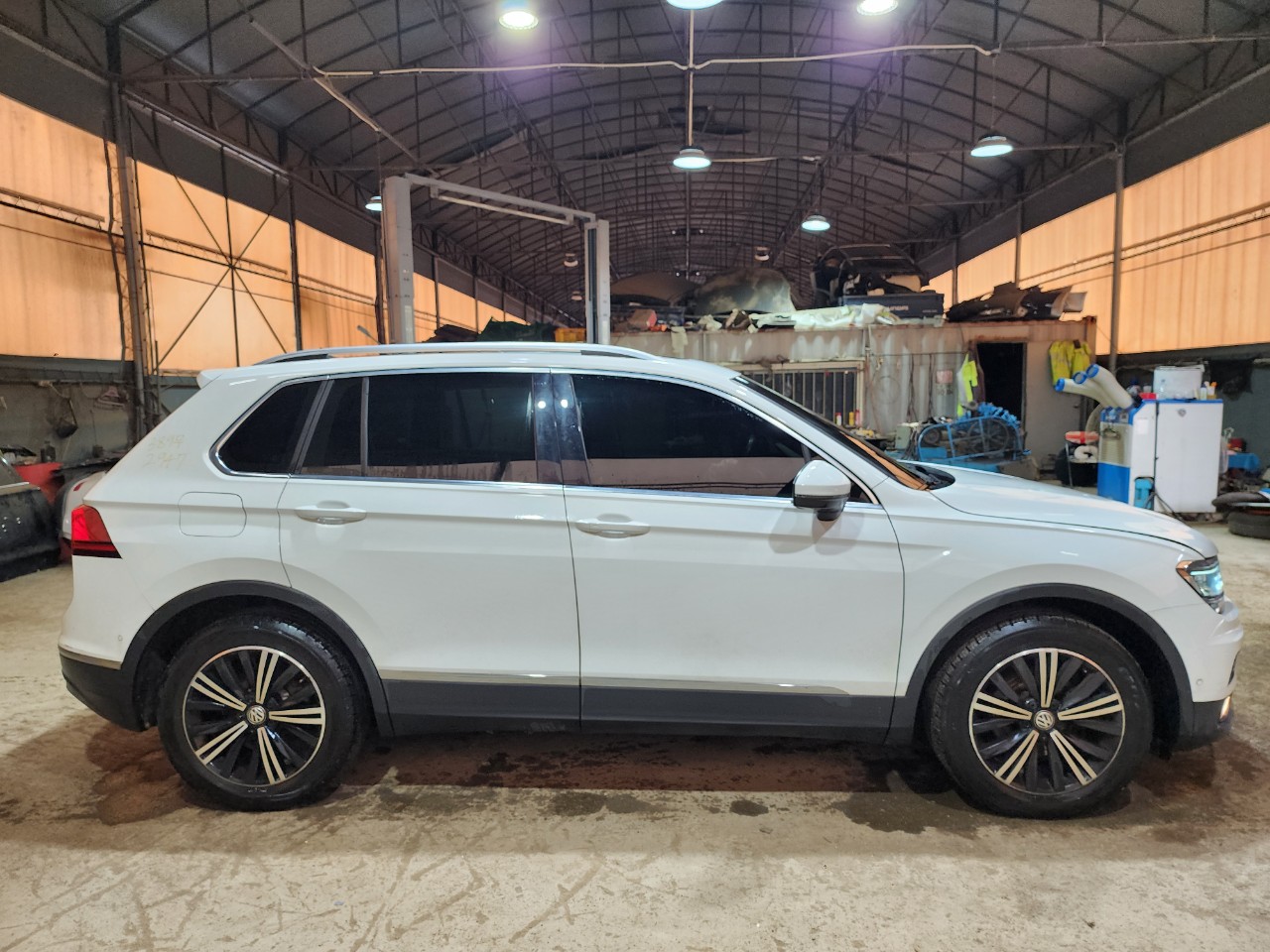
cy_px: 476
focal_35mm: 23
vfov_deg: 58.9
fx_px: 844
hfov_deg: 73.9
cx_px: 635
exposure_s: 1/120
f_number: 1.8
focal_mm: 6.4
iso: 160
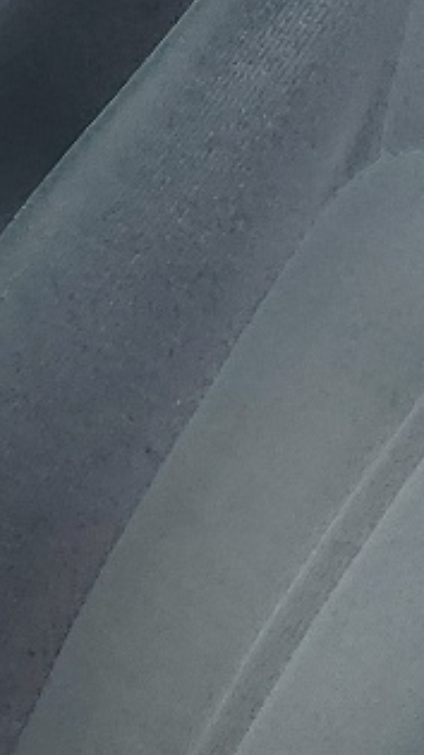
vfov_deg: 14.9
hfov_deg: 7.5
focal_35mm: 144
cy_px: 527
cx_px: -826
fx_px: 2880
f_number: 1.5
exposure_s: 1/833
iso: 50
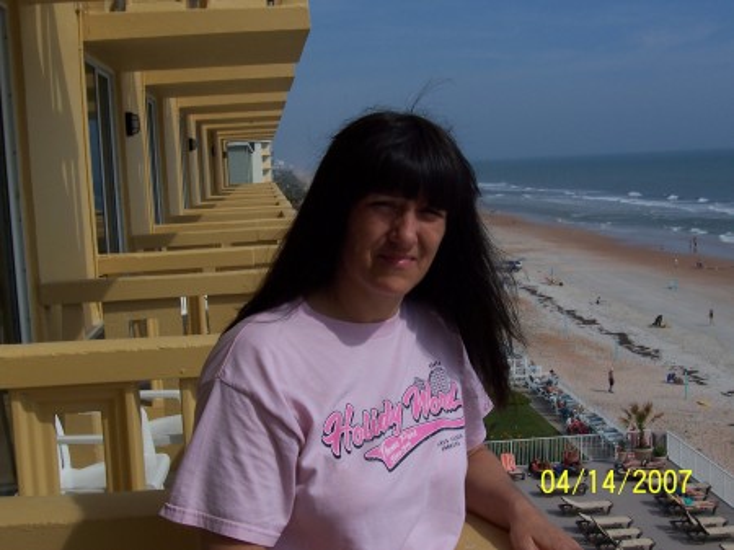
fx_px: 1123
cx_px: 367
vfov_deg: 27.5
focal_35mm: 53
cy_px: 275
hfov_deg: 36.2
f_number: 6.7
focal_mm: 8.6
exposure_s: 1/1000
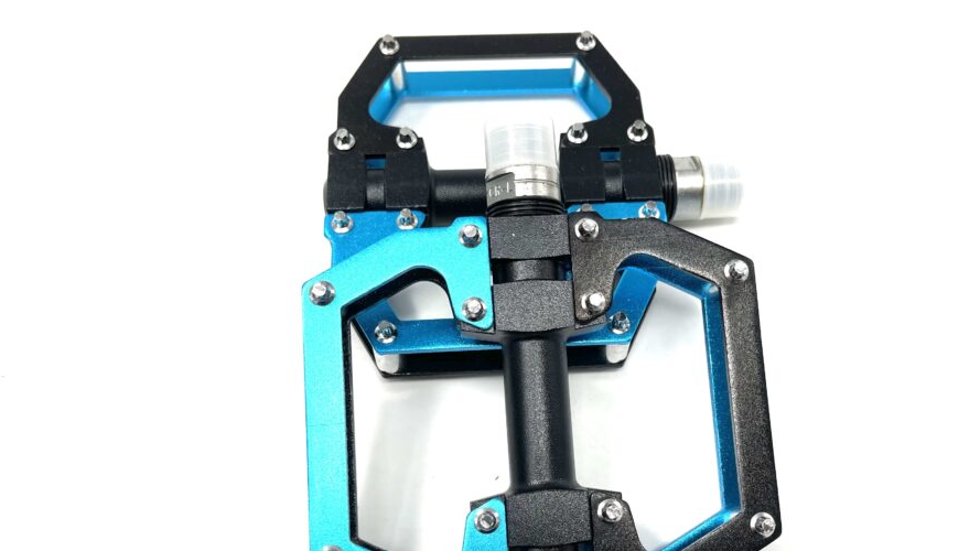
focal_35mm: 34
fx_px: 883
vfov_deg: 34.4
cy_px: 349
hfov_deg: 58.0
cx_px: 522
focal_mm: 5.1
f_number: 1.6
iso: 32
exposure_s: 1/409
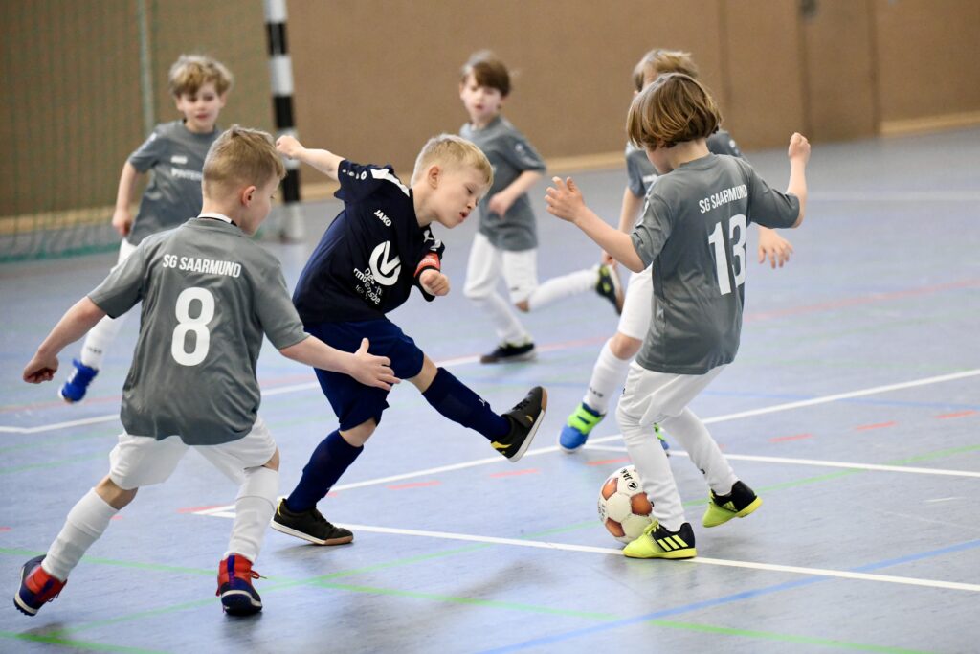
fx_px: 3158
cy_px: 327
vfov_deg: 11.8
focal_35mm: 116
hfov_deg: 17.6
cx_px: 490
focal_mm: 116
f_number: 2.8
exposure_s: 1/1250
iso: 8000
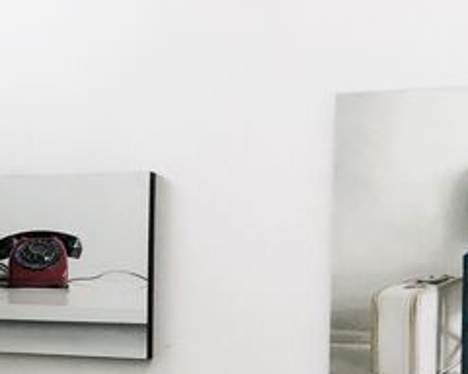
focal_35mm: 118
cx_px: -372
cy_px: 319
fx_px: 1634
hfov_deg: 14.4
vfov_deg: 13.0
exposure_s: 1/120
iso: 40
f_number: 2.2
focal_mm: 4.15
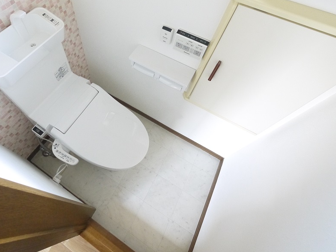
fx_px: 194
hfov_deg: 80.7
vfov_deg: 64.7
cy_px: 90
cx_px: 132
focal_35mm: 20
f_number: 4
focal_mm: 7
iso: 1600
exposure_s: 1/50
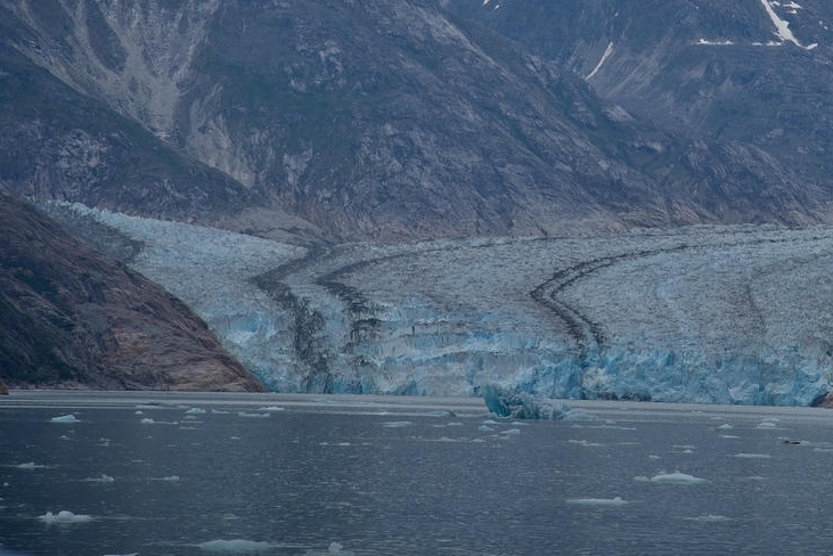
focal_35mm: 210
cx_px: 680
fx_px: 4861
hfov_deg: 9.8
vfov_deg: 6.5
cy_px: 87
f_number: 8
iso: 100
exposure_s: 1/250
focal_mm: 120
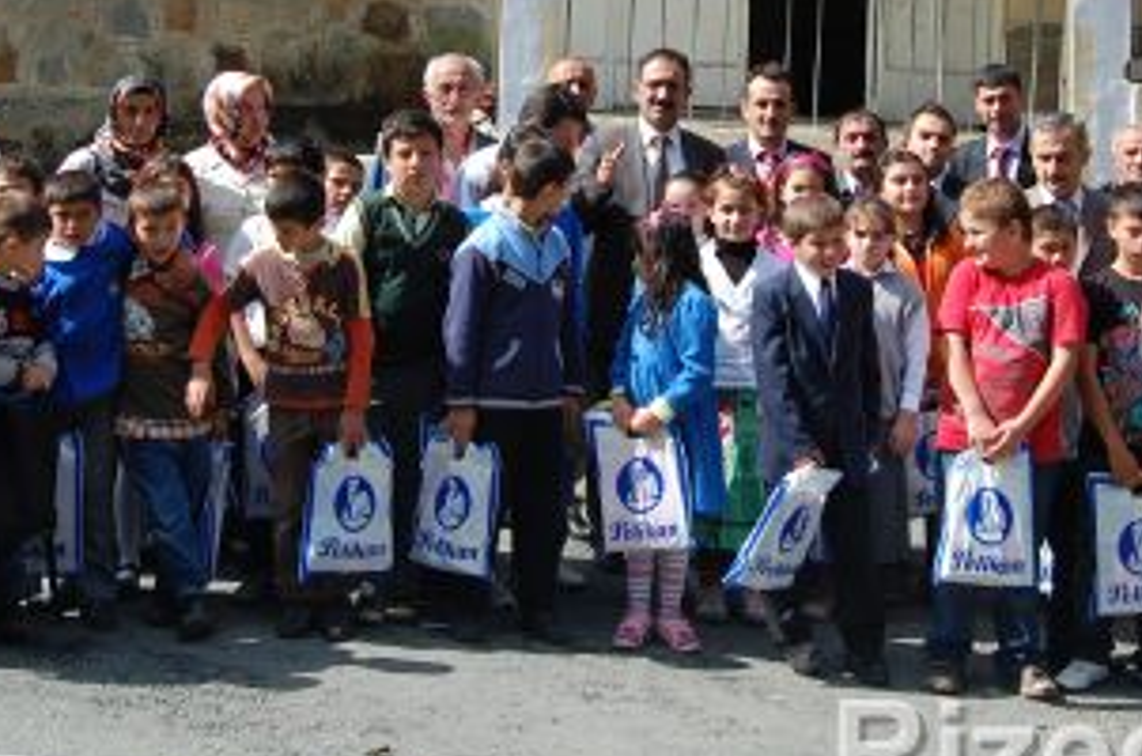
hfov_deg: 28.9
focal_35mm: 70
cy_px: 36
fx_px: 2216
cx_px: 613
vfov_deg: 18.9
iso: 200
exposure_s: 1/250
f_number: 8
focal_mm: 22
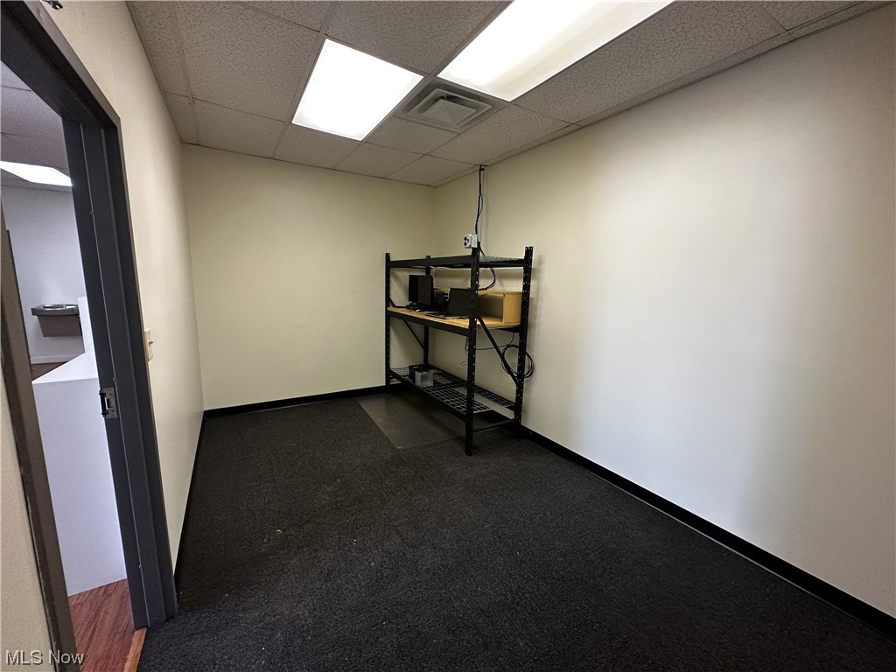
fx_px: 362
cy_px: 336
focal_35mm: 14
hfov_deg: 102.1
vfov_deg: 85.7
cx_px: 448
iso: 200
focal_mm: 2.22
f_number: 2.2
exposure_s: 1/120
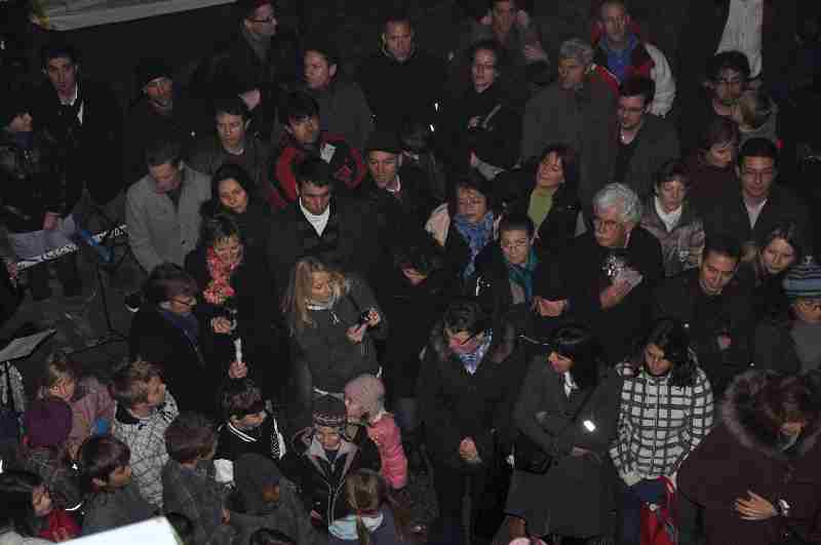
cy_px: 272
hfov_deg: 33.4
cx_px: 410
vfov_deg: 22.6
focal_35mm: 60
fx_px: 1366
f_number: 4.5
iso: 200
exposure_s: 1/60
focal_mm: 40
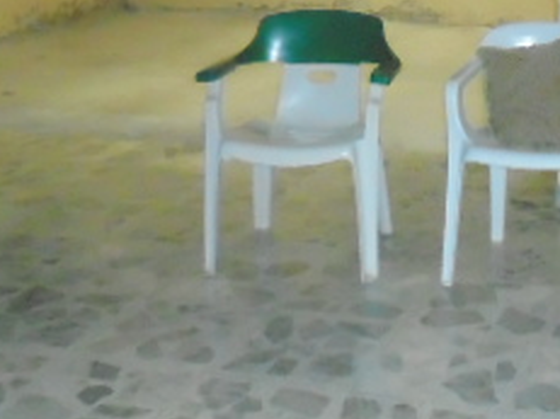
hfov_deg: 26.1
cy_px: -22
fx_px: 1164
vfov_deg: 19.7
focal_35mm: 72
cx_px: 507
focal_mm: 4.6
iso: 800
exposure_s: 1/30
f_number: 3.5
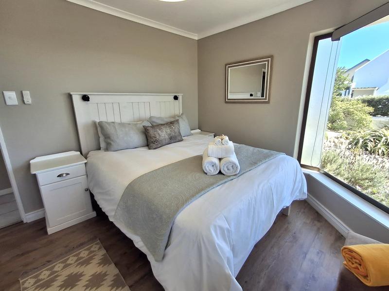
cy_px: 146
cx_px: 194
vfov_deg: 78.0
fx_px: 180
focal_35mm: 16
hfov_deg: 94.5
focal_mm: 1.64
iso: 40
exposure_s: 1/385
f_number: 2.2
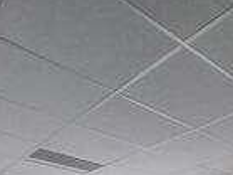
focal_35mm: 45
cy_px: 296
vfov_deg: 22.5
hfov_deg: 38.3
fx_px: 303
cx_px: 223
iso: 80
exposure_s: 1/100
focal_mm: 1.13
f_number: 2.2
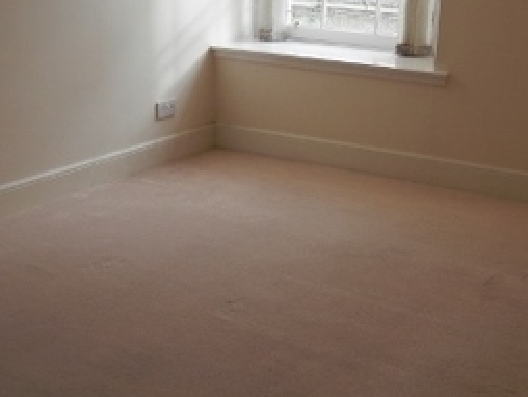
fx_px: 855
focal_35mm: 56
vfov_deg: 26.1
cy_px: 202
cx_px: 243
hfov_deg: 34.3
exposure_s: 1/125
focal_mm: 4.5
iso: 80
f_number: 3
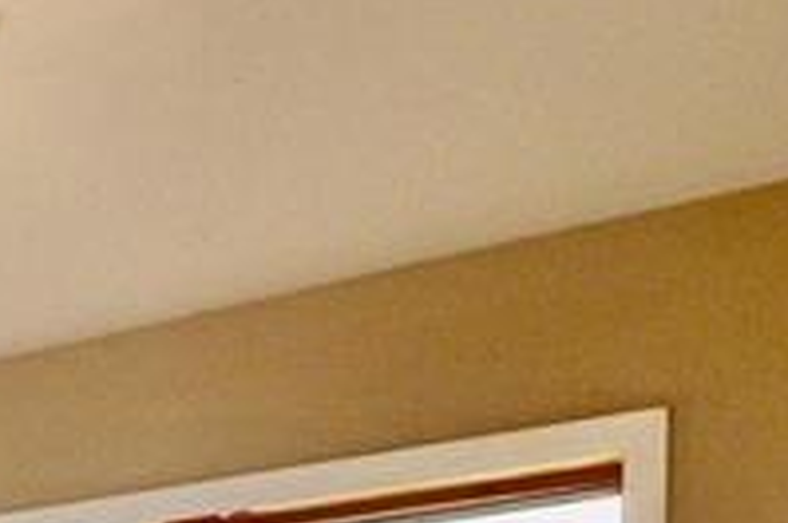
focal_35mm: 77
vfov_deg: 14.6
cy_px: 1050
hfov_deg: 19.7
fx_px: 1683
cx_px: -622
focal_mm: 10
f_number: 5.6
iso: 400
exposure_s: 1/125
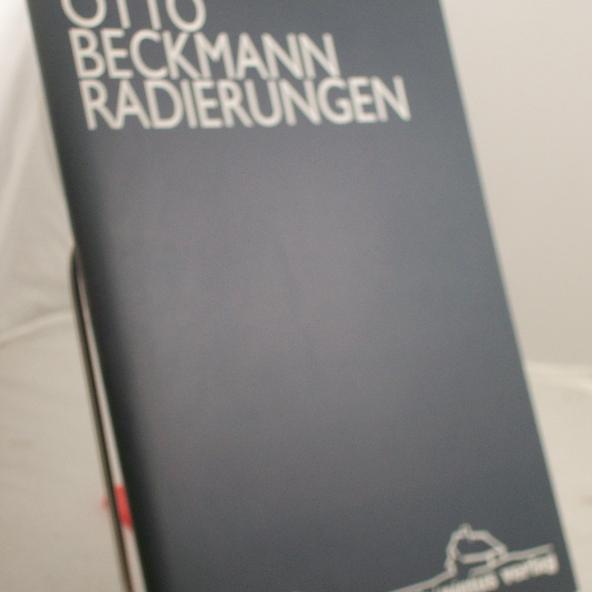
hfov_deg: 17.9
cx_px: 296
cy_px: 354
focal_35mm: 97
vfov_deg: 17.9
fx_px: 1877
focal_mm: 13.6
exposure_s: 1/80
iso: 125
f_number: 4
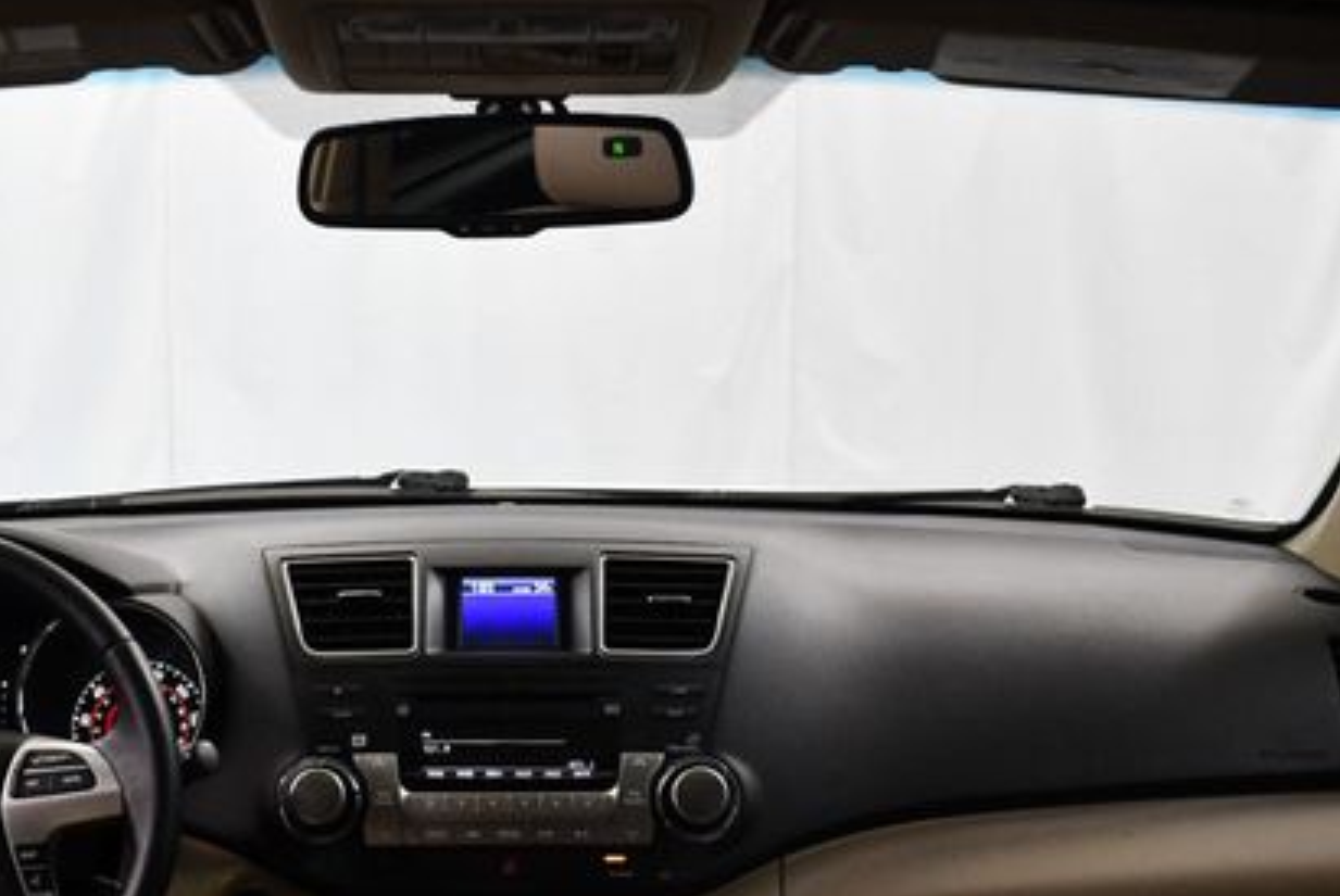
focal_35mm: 56
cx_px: 509
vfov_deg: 24.1
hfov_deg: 35.4
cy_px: 613
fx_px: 2087
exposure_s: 1/125
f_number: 3.5
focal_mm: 18
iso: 2000
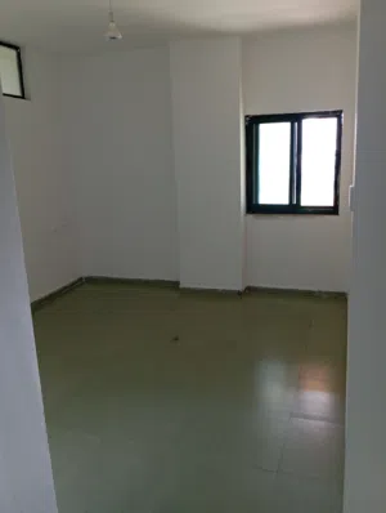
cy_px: 256
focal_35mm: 28
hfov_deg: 49.9
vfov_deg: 63.4
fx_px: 415
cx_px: 193
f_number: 1.8
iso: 147
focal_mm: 4.25
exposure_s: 1/50
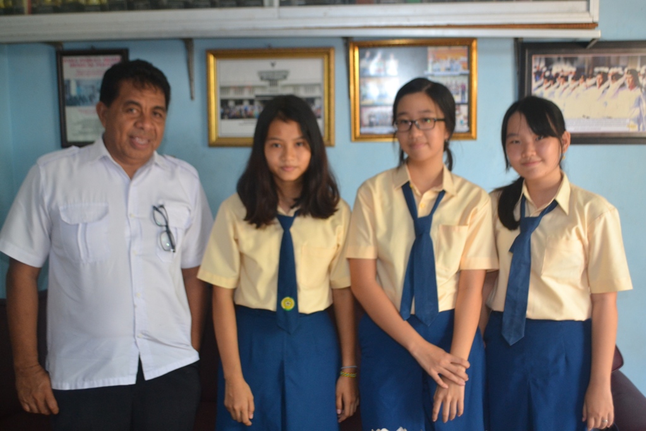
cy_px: 216
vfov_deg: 34.2
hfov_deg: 49.6
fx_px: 700
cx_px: 323
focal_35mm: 39
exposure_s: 1/60
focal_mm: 26
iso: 1100
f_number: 4.2
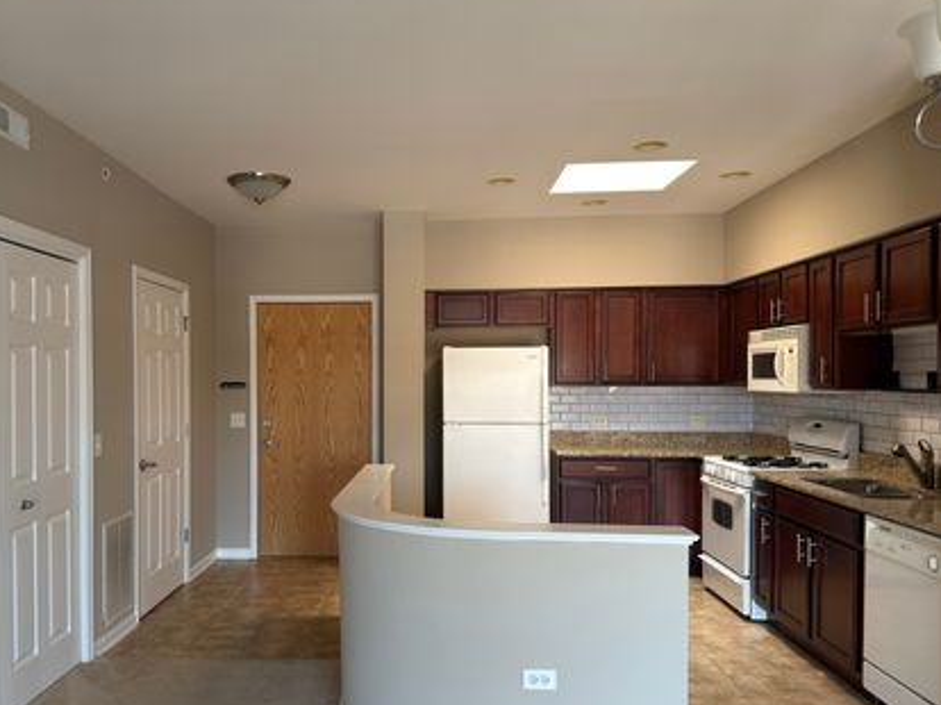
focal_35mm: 29
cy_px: 395
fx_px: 788
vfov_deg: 48.1
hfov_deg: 61.2
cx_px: 377
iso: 125
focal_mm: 6.76
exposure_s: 1/60
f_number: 1.78
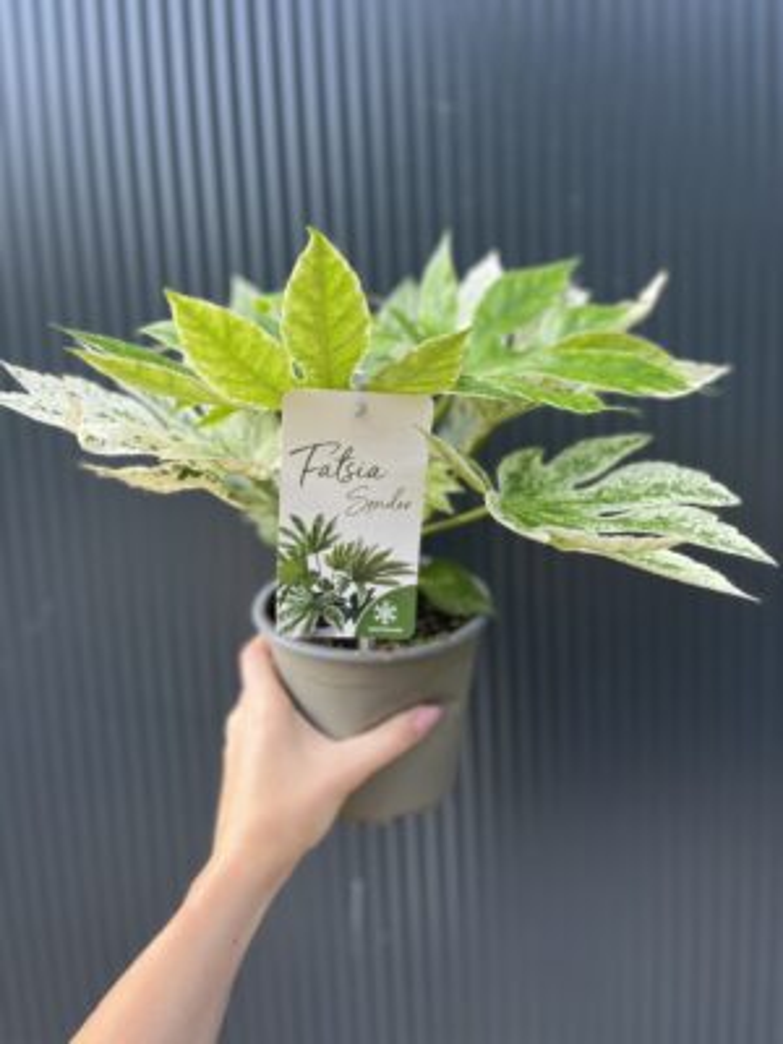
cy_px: 522
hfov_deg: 53.1
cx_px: 392
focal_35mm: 26
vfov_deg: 67.3
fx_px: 784
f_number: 1.6
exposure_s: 1/240
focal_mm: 5.1
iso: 40
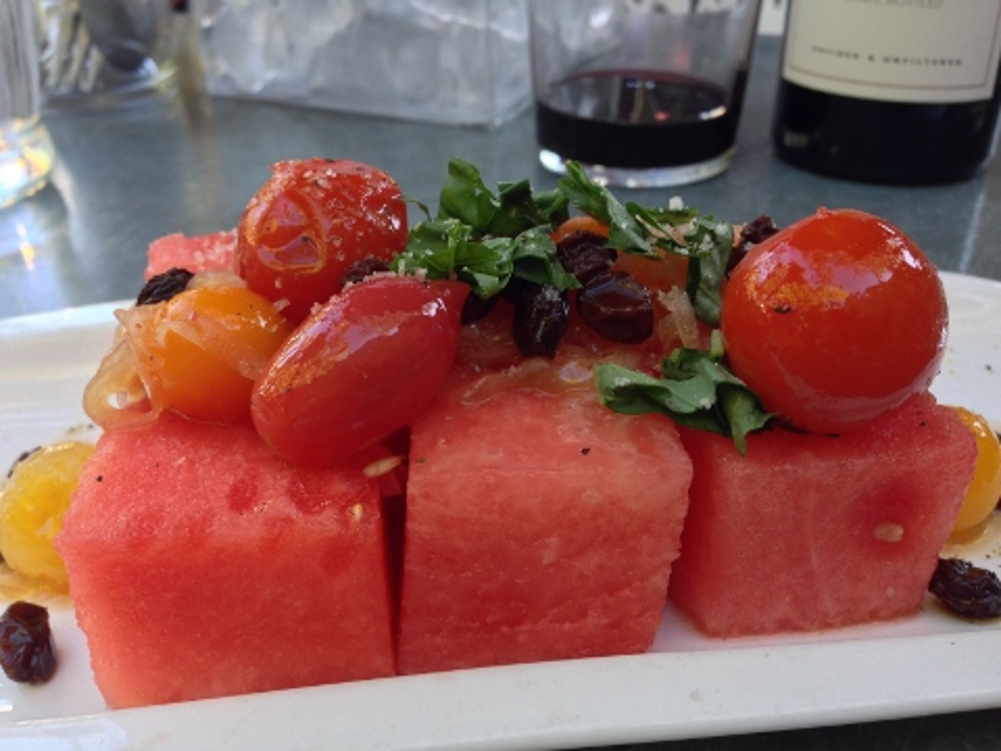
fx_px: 954
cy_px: 376
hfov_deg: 55.4
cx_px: 500
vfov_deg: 42.9
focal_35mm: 33
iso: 50
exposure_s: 1/30
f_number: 2.4
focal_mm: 4.12
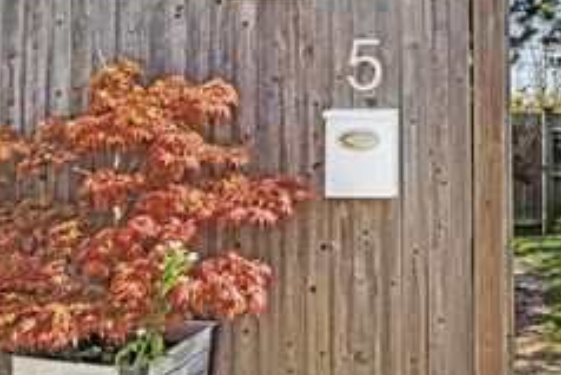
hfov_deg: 41.6
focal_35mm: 42
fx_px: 658
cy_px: 178
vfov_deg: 31.8
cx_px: 528
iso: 800
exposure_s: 1/80
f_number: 10
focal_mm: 13.4
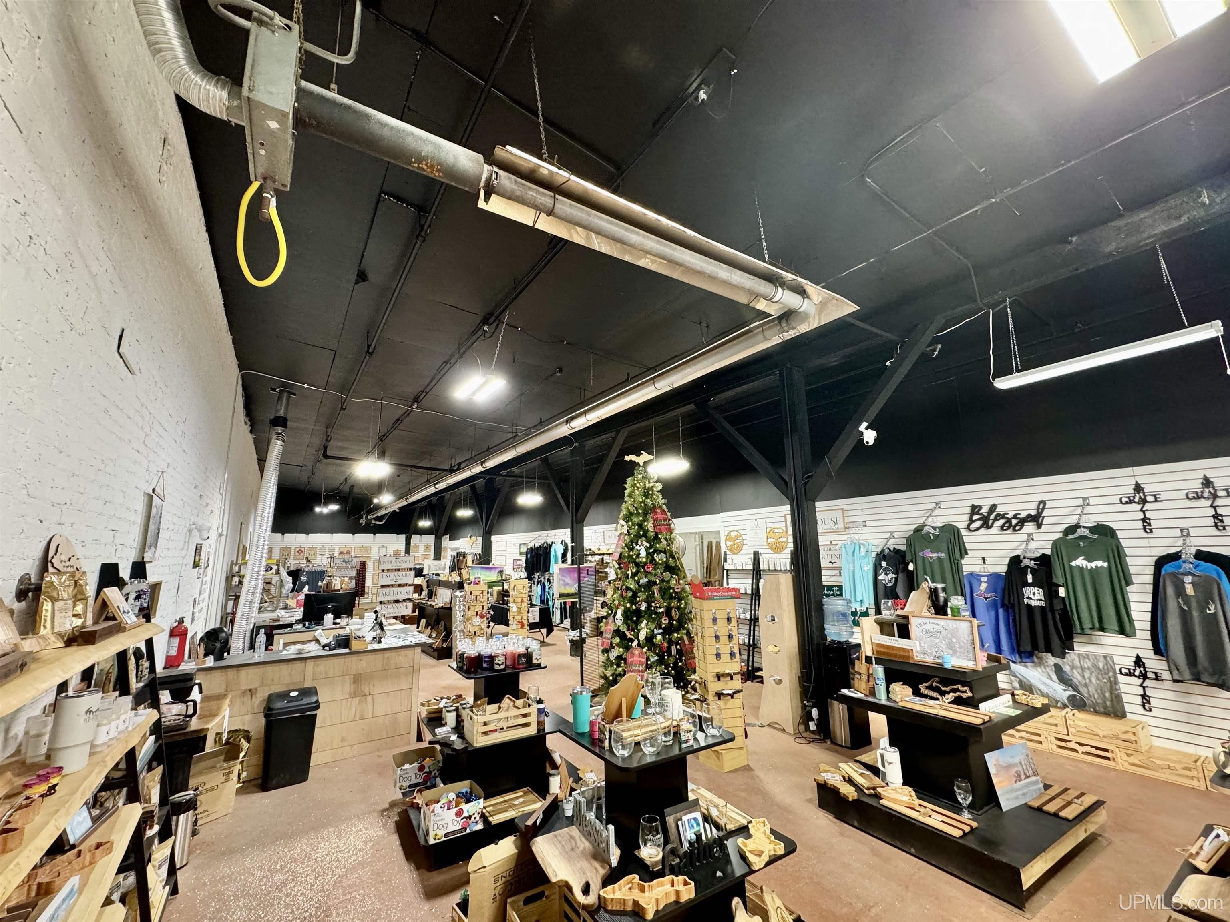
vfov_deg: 85.7
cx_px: 615
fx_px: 497
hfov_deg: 102.1
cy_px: 461
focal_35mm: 14
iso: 250
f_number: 2.2
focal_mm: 2.22
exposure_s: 1/120
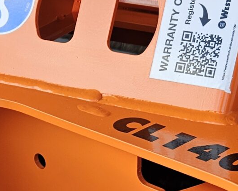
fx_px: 768
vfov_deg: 13.9
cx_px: 136
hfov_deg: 17.6
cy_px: 198
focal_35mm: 109
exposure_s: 1/180
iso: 32
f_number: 1.8
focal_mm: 5.4
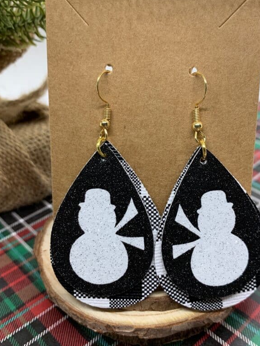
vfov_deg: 52.6
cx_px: 152
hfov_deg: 40.6
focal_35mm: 35
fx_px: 350
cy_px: 171
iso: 80
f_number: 1.8
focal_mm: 4.25
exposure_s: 1/121
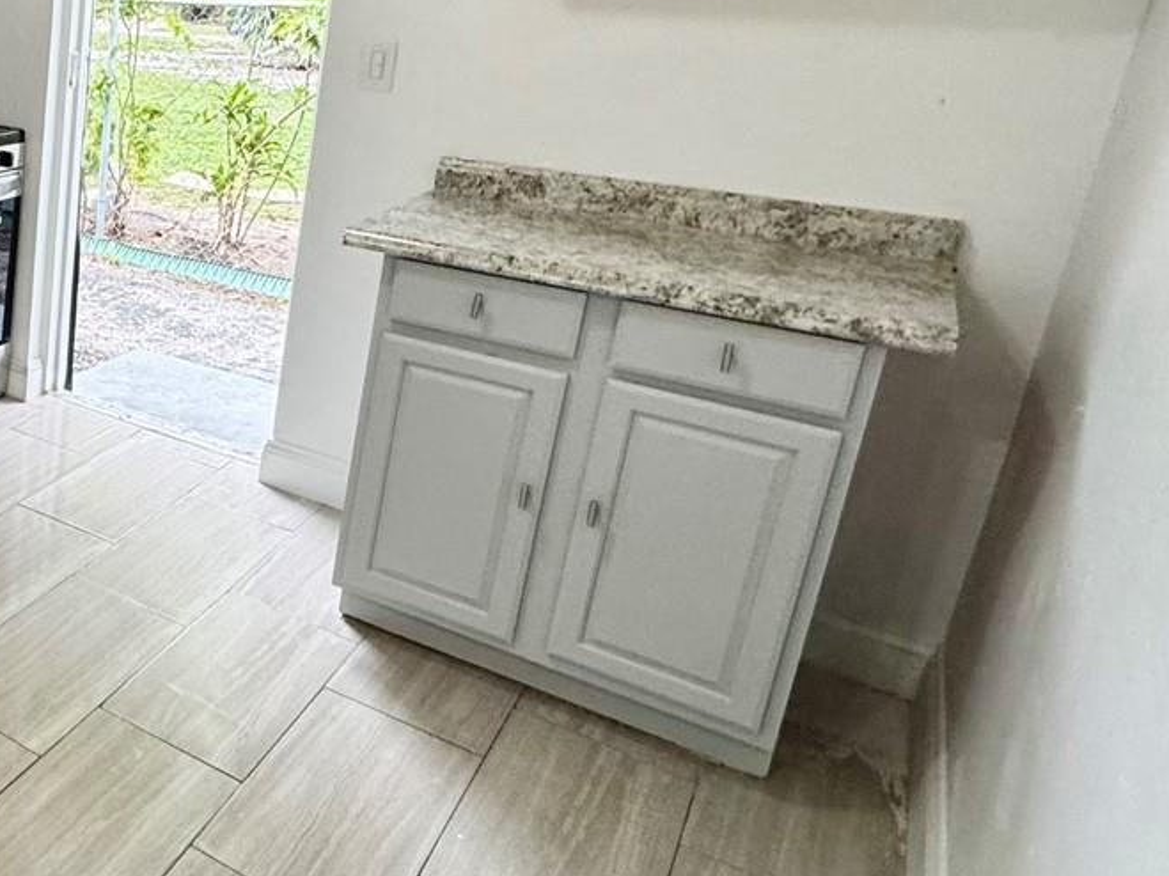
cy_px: 241
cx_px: -193
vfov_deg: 40.8
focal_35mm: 34
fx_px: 1148
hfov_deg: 40.3
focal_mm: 2.22
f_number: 2.2
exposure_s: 1/120
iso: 250
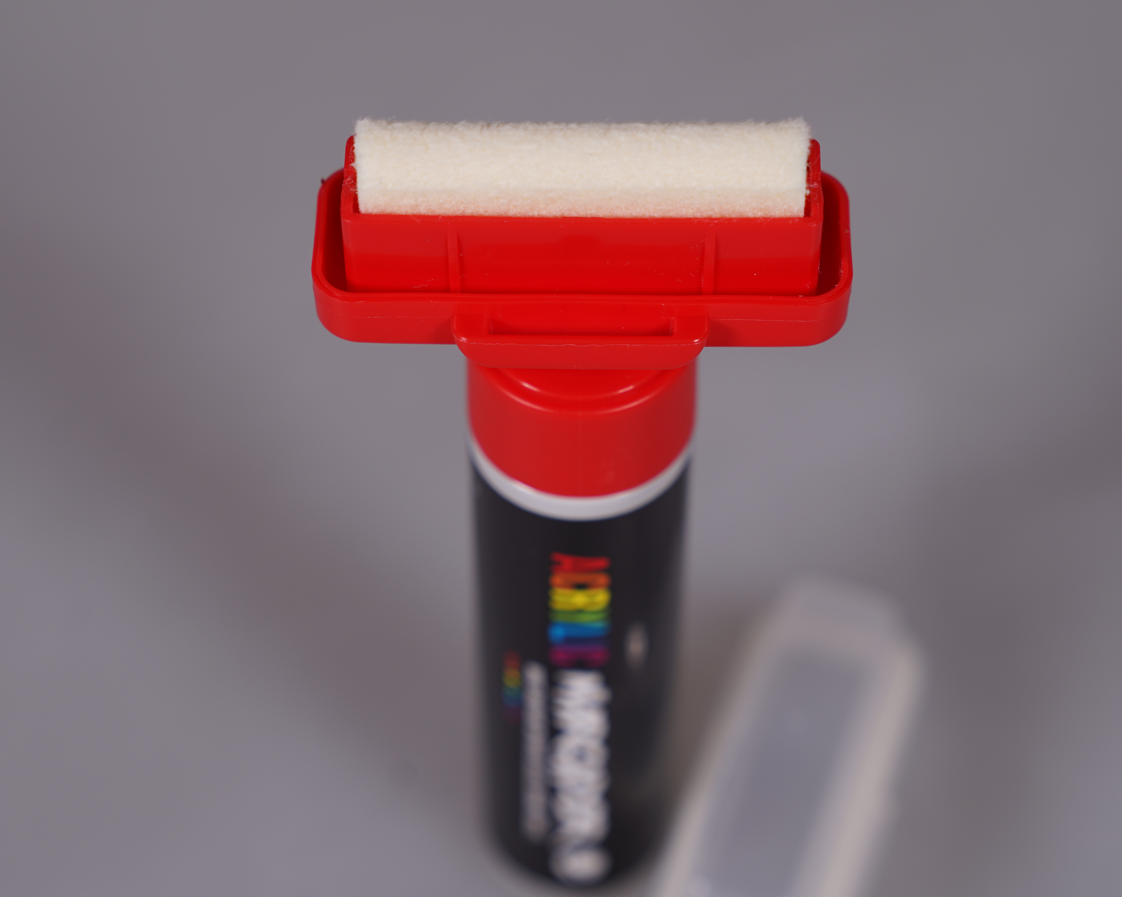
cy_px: 449
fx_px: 3088
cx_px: 540
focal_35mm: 93
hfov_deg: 20.6
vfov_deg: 16.5
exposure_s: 1/200
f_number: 4.5
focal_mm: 70
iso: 100
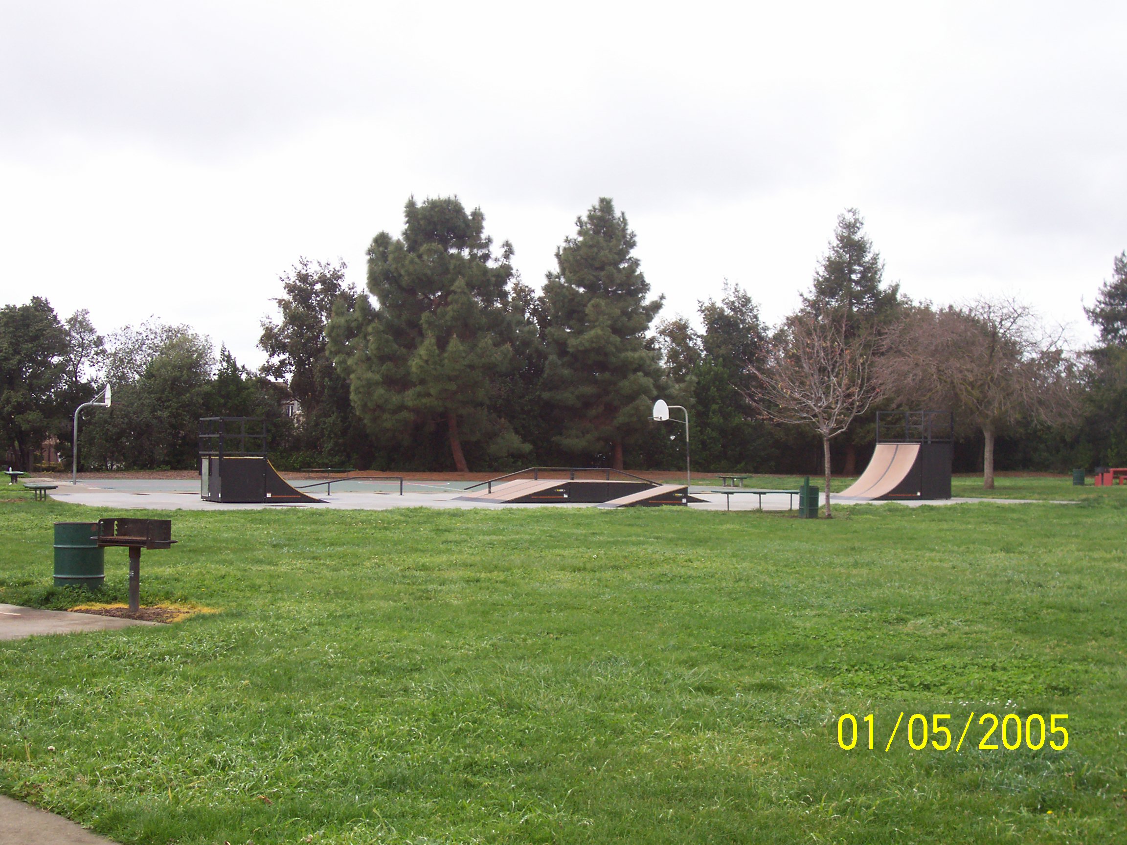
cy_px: 422
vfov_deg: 27.5
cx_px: 564
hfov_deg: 36.2
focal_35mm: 53
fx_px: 1726
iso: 80
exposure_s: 1/332
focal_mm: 8.7
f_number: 3.2
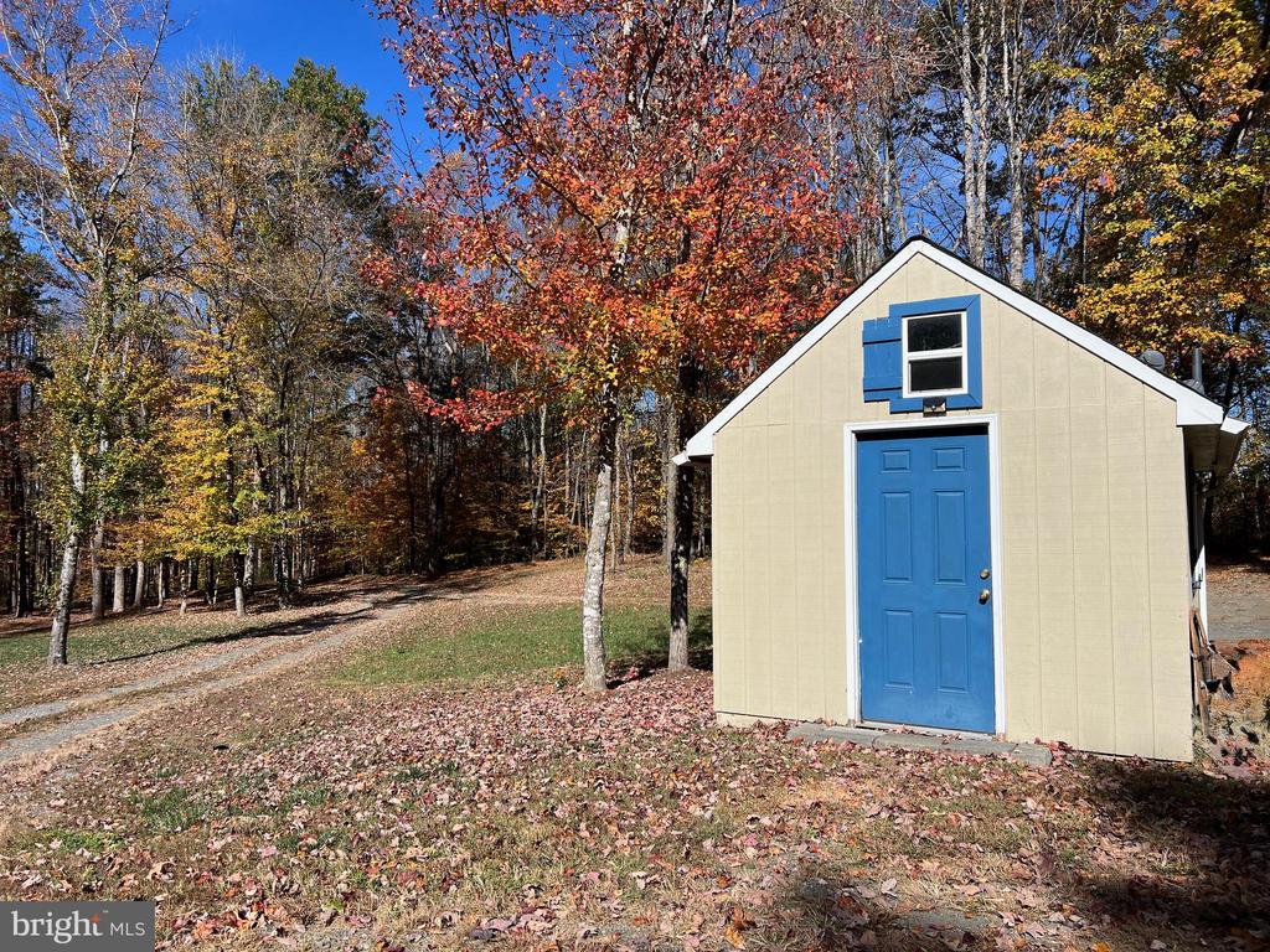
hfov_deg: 67.3
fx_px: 954
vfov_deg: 53.1
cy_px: 476
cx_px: 635
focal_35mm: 26
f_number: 1.5
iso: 50
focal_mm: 5.7
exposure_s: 1/5319
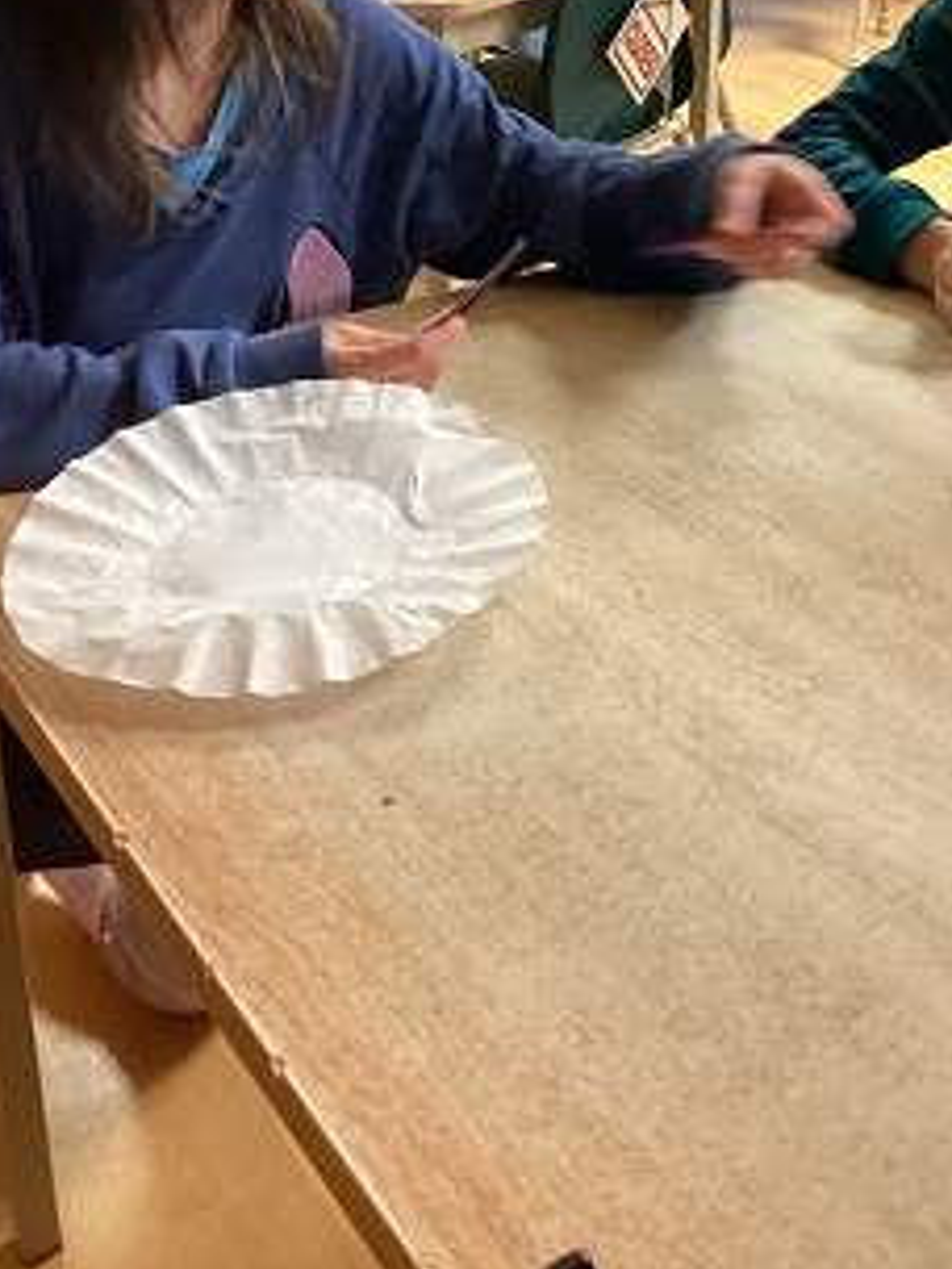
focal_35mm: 51
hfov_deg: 28.5
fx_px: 1870
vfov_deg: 36.6
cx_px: 537
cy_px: 317
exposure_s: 1/30
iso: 320
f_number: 2.4
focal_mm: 3.3
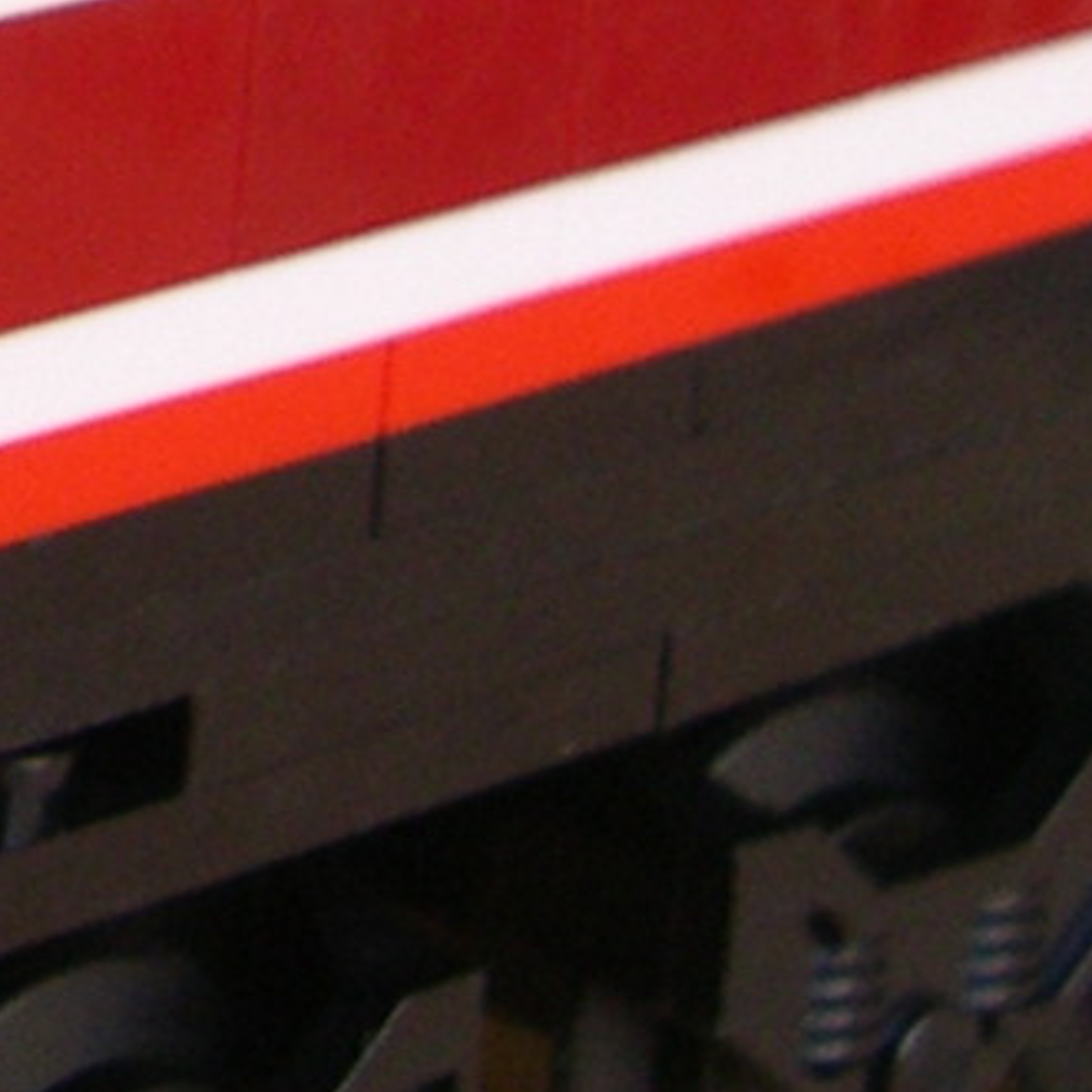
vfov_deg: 7.4
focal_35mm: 231
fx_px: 8244
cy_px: -632
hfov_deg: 7.0
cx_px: -1843
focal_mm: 8
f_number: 2.8
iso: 100
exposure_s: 1/61.5
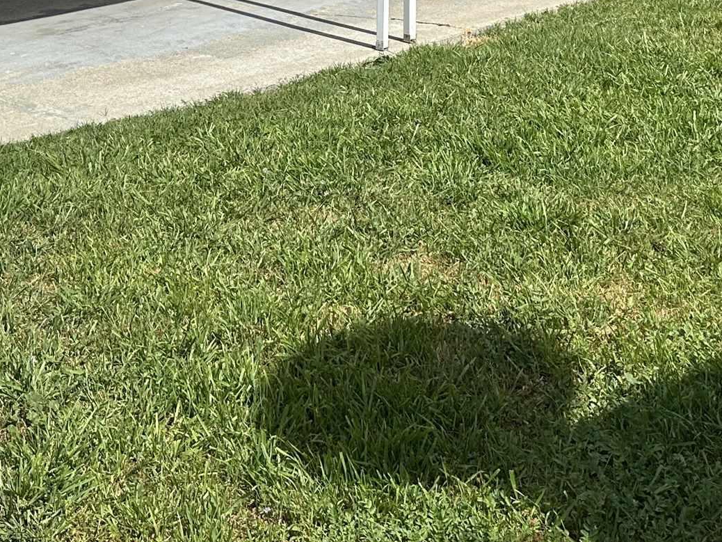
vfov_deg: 18.6
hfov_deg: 27.4
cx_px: 332
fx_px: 1481
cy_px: -239
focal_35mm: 71
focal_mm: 6.86
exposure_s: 1/5263
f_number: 1.78
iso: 80
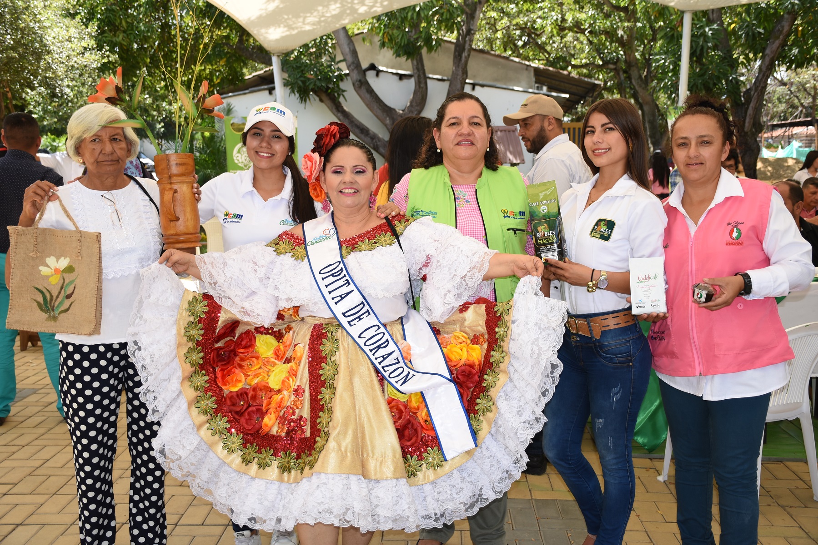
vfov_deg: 34.2
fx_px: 886
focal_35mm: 39
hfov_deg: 49.5
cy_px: 272
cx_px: 409
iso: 100
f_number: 3.8
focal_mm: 26
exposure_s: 1/160
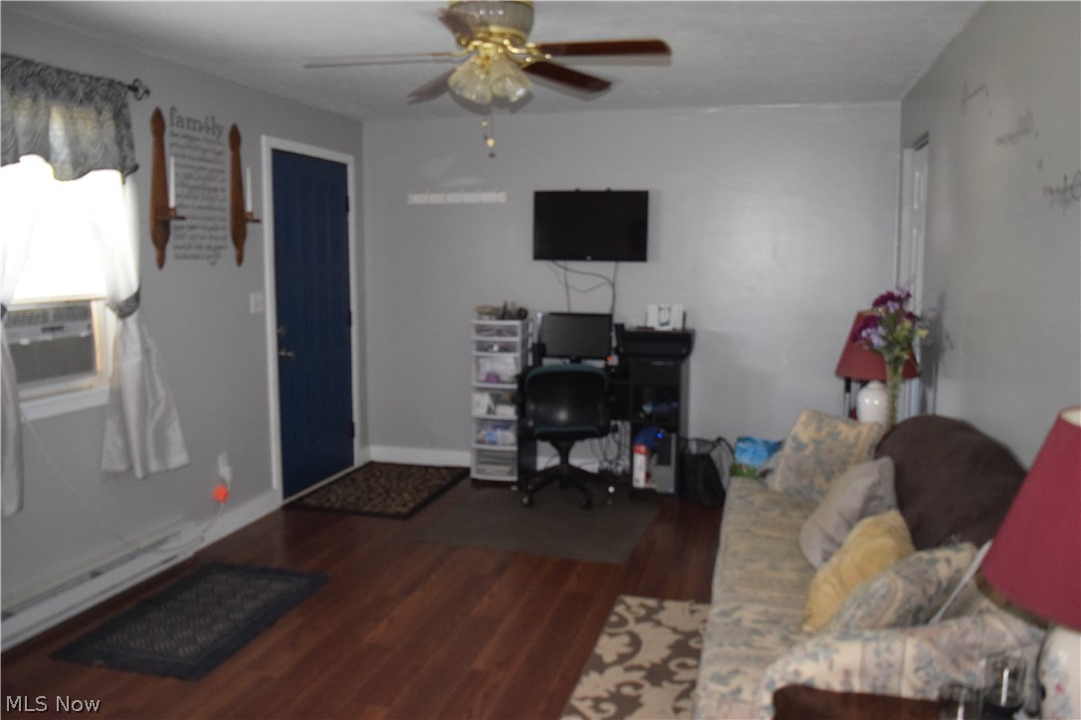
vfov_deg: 47.9
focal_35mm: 27
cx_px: 540
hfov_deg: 67.4
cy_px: 360
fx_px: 811
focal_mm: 18
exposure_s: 1/60
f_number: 3.5
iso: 2800
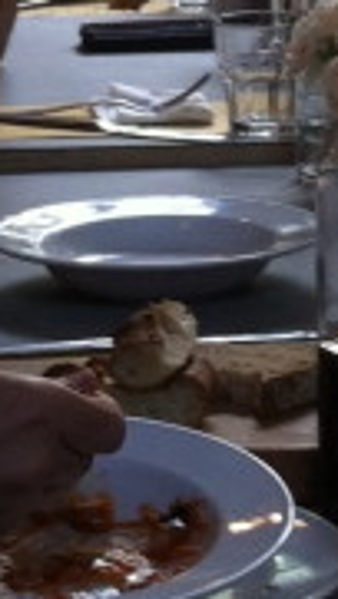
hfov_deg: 5.6
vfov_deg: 9.7
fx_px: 3421
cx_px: 381
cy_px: -344
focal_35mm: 215
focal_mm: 3.85
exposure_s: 1/40
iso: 80
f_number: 2.8
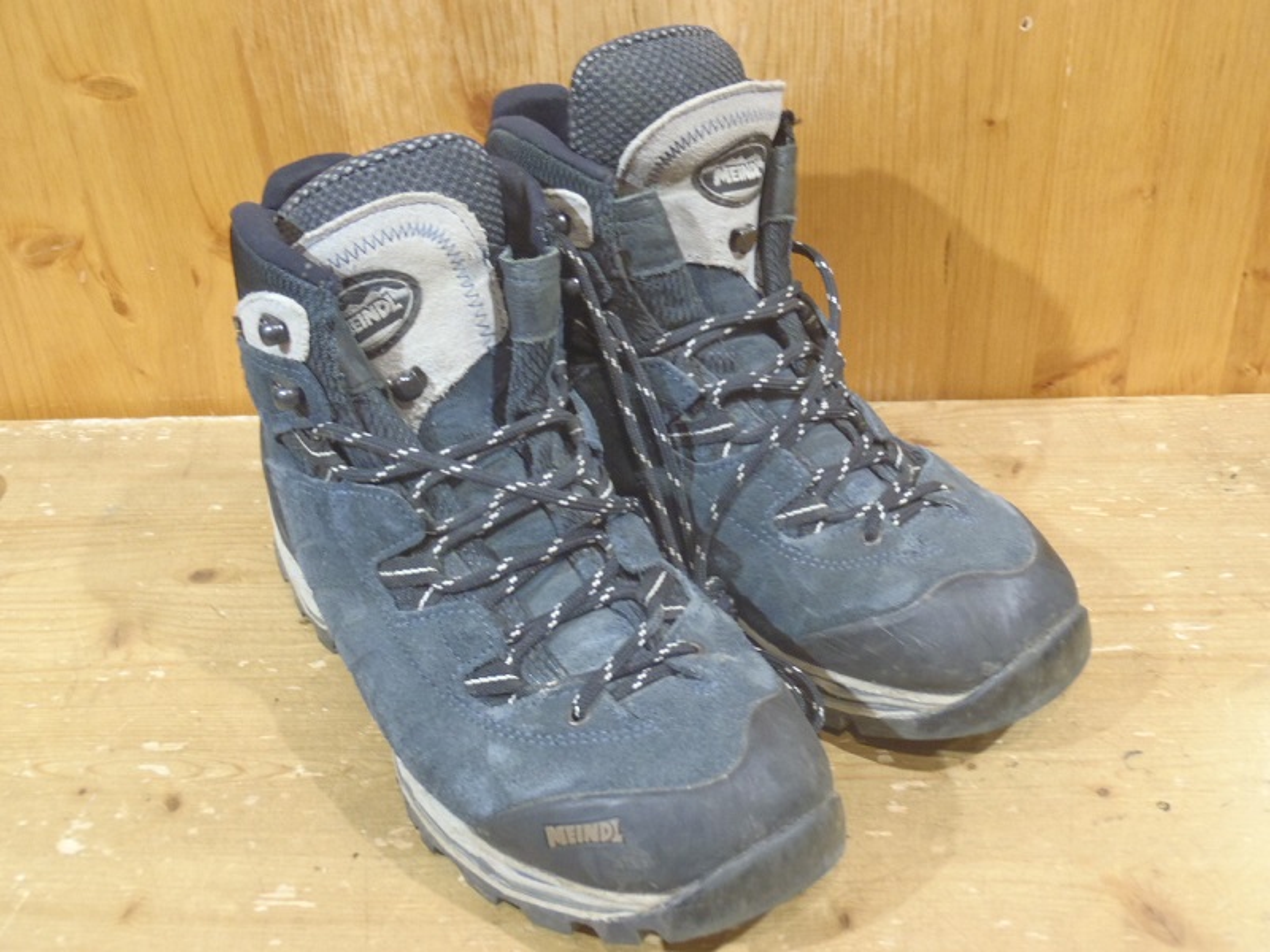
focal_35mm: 37
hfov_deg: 50.1
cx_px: 635
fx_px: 1357
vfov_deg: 38.7
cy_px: 476
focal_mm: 6.64
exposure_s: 1/5
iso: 200
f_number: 4.7
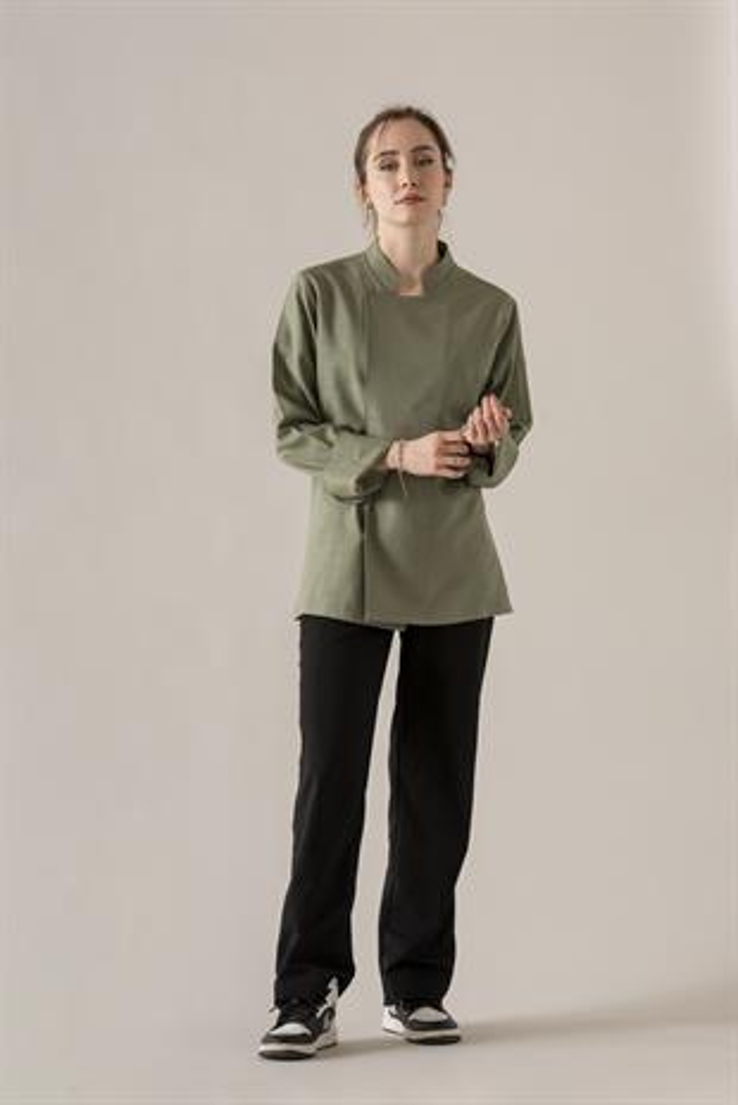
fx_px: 3838
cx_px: 369
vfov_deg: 16.4
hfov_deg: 11.0
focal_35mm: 125
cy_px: 552
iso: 320
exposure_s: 1/160
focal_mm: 125
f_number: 11
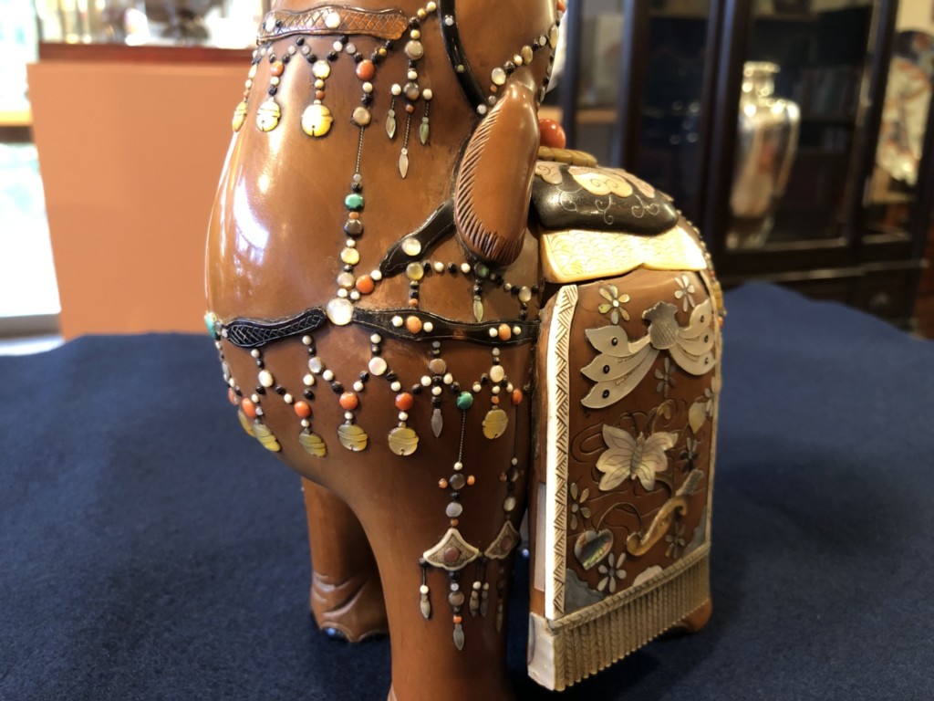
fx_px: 755
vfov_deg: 49.7
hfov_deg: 63.4
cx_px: 467
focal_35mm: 28
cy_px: 350
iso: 100
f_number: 1.8
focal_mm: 3.99
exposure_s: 1/7
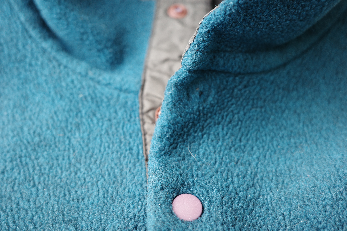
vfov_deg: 31.2
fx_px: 414
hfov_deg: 45.4
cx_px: 177
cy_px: 112
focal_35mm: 43
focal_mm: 26
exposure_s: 1/200
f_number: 3.2
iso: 640
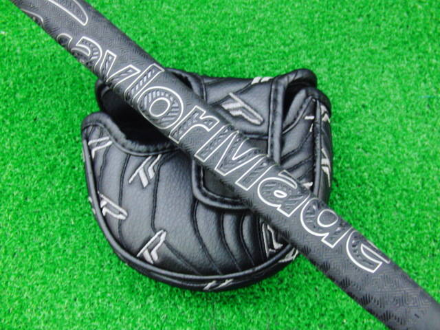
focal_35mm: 37
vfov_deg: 38.7
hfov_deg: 50.1
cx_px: 220
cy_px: 165
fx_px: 470
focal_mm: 6.42
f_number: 3.6
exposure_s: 1/20
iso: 400
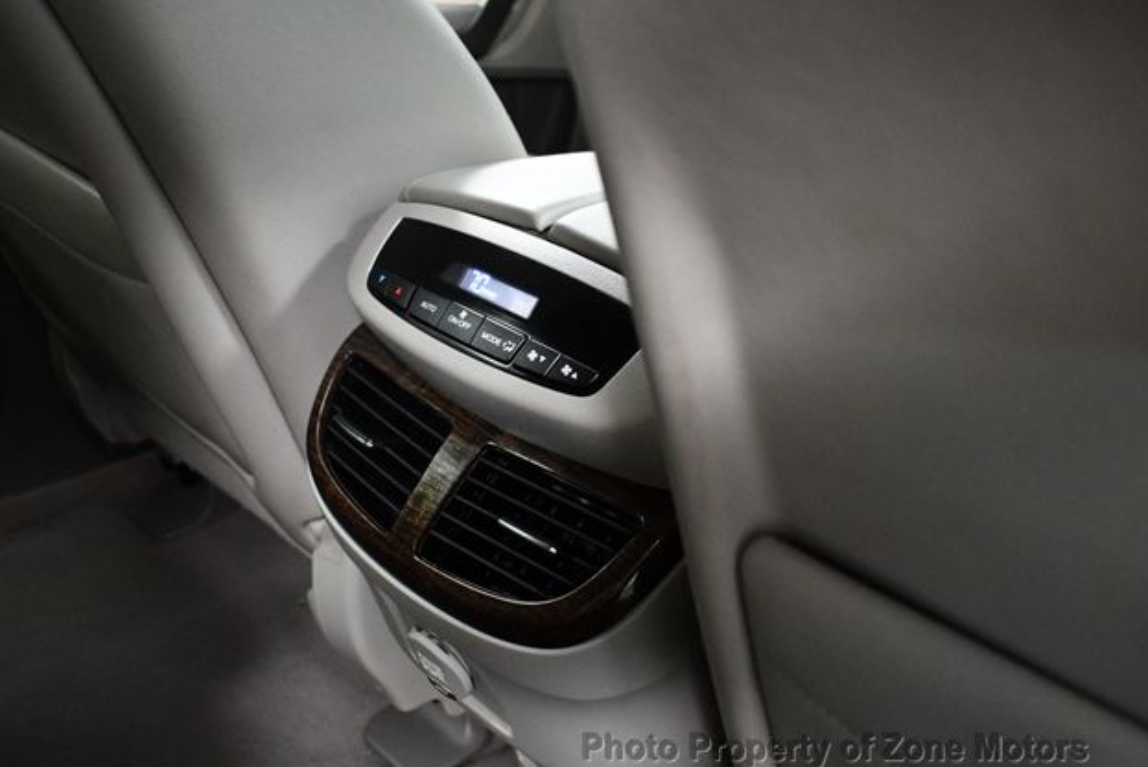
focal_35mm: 37
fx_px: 1180
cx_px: 560
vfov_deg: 36.0
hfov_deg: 51.9
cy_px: 389
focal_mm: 18
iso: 3200
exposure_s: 1/60
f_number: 3.5
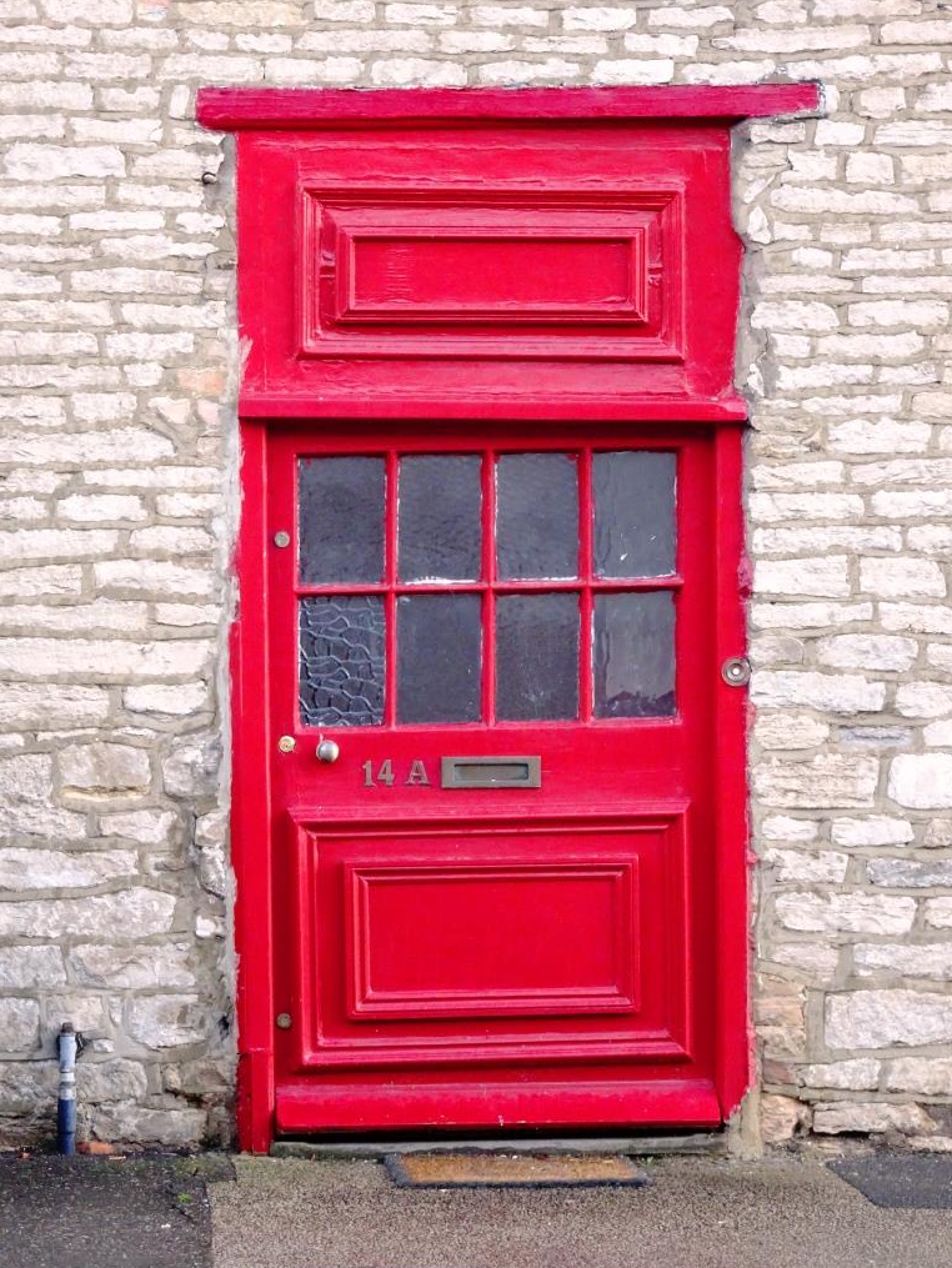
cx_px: 476
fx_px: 4398
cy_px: 633
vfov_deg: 16.4
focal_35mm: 120
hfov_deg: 12.4
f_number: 5.6
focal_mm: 20.29
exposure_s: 1/125
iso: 500
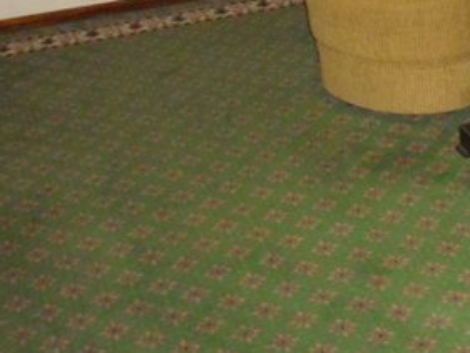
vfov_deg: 13.5
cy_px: 2
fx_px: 1467
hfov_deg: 17.4
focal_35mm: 108
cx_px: 562
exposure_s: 1/60
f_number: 2.8
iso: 400
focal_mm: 6.2
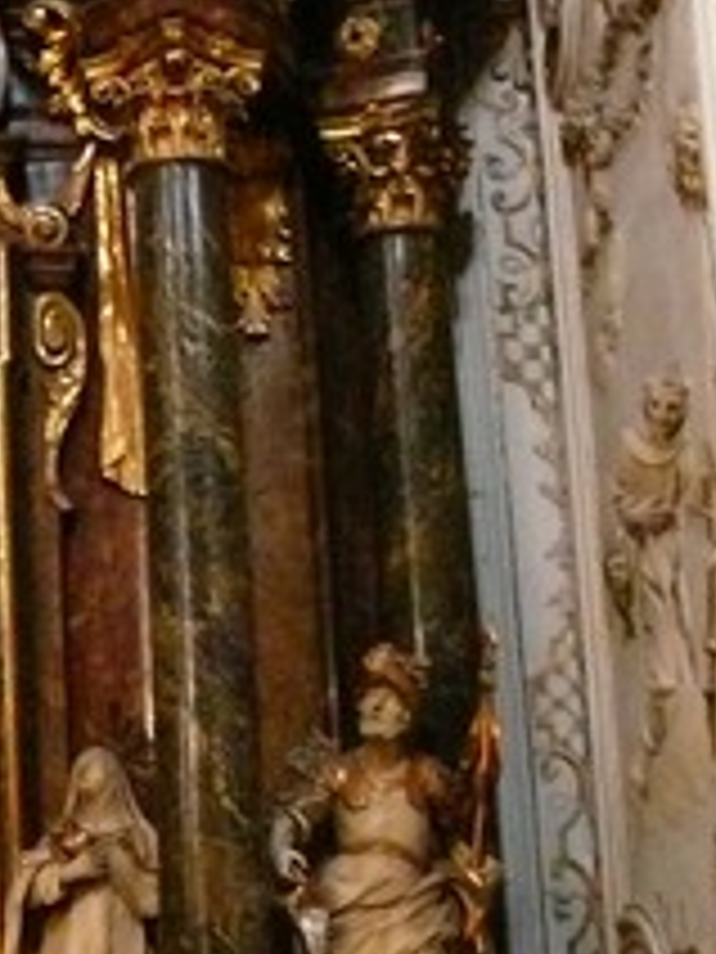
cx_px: -374
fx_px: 3420
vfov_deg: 15.8
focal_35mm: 124
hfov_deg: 11.4
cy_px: 706
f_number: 2.8
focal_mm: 7.4
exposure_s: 1/10
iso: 800
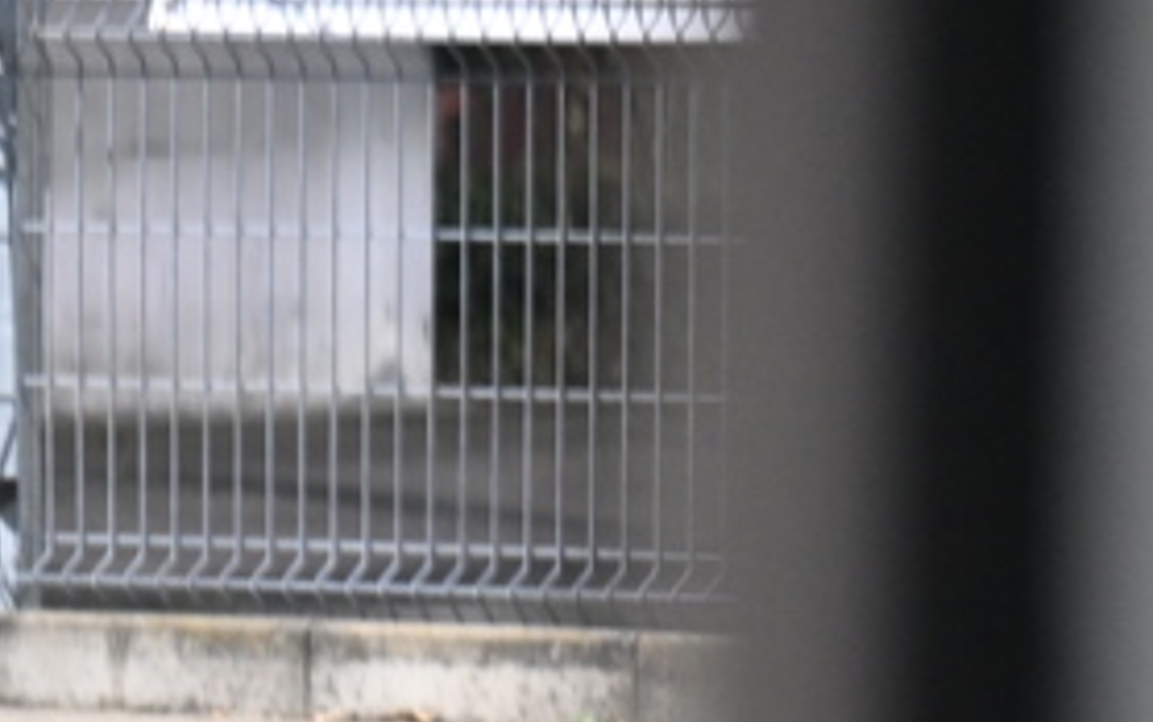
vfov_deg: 2.0
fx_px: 20842
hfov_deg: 3.2
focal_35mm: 663
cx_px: -220
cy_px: -8
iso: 2500
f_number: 4.5
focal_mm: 175
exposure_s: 1/8000
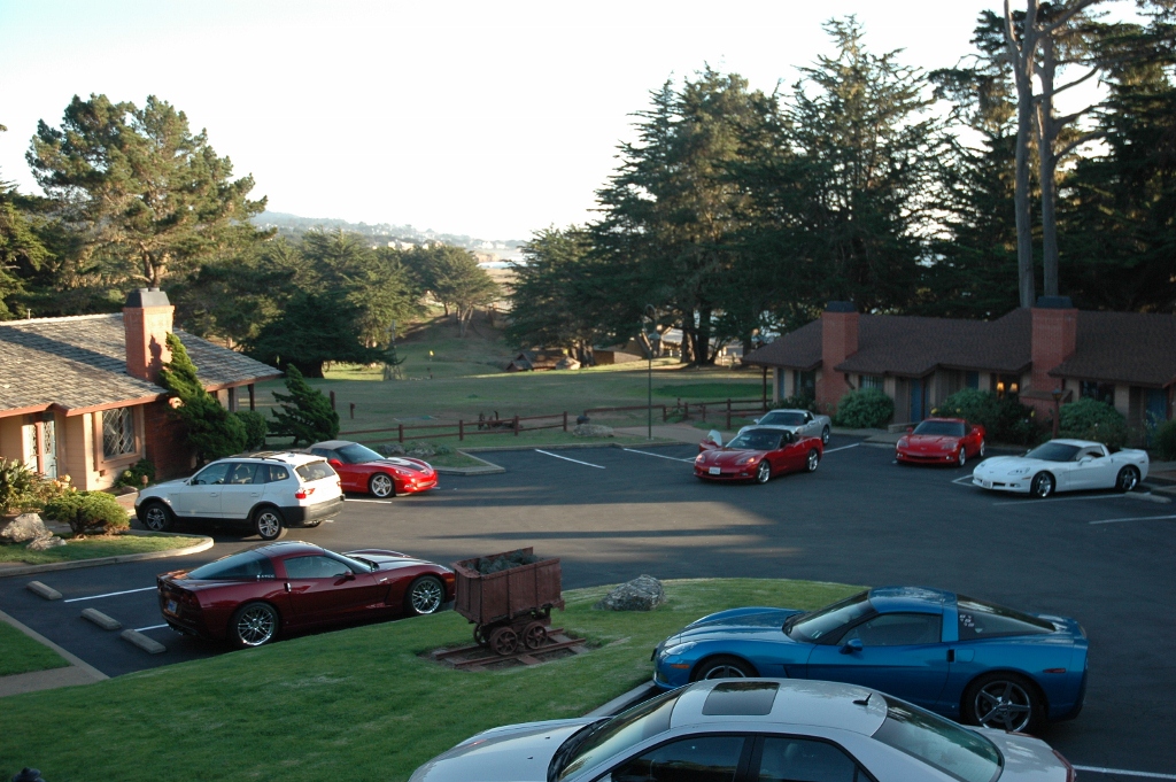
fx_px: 1322
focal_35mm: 40
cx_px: 588
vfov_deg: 33.0
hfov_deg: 48.0
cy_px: 391
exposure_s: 1/400
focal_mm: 27
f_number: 3.8
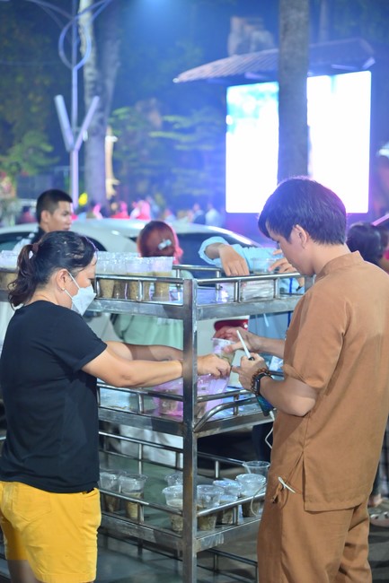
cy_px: 292
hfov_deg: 21.9
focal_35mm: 62
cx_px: 194
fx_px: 1005
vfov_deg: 32.4
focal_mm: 62
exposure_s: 1/60
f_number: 4
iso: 2000
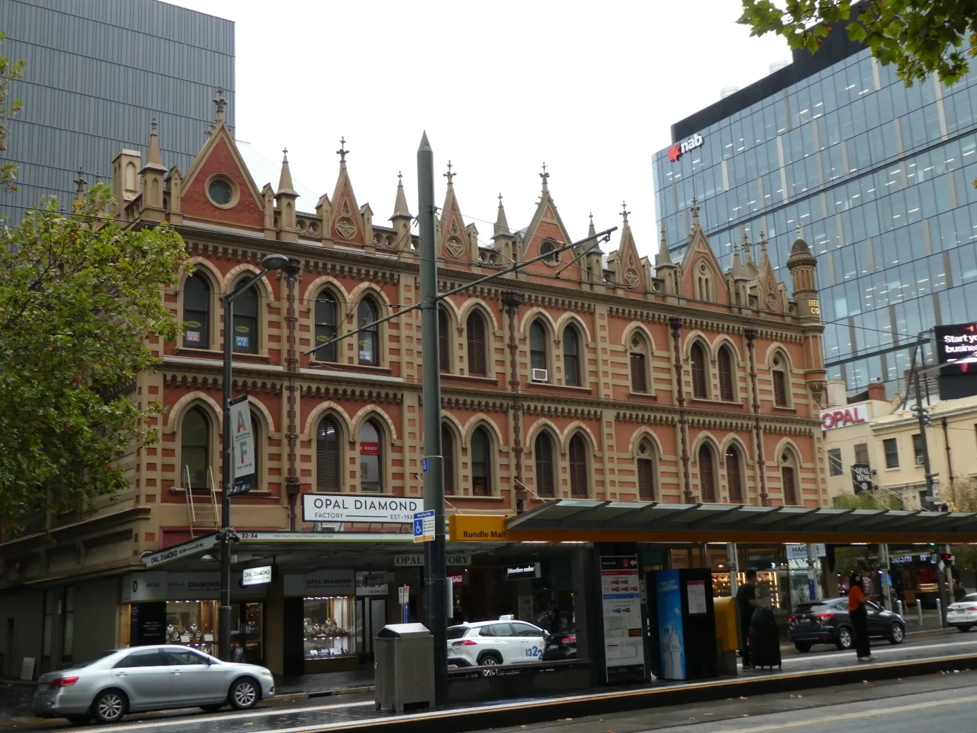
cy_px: 366
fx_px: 1129
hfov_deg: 46.8
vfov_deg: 36.0
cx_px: 488
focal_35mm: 40
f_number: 3.8
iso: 160
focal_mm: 7.2
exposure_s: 1/80
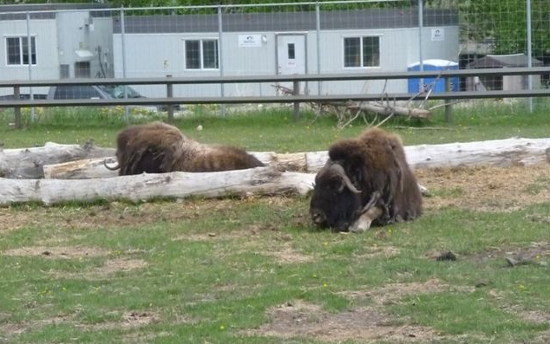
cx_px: 274
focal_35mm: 139
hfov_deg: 15.0
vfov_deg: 9.4
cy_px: 181
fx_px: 2085
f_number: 16
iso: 1600
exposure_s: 1/320
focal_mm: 23.3
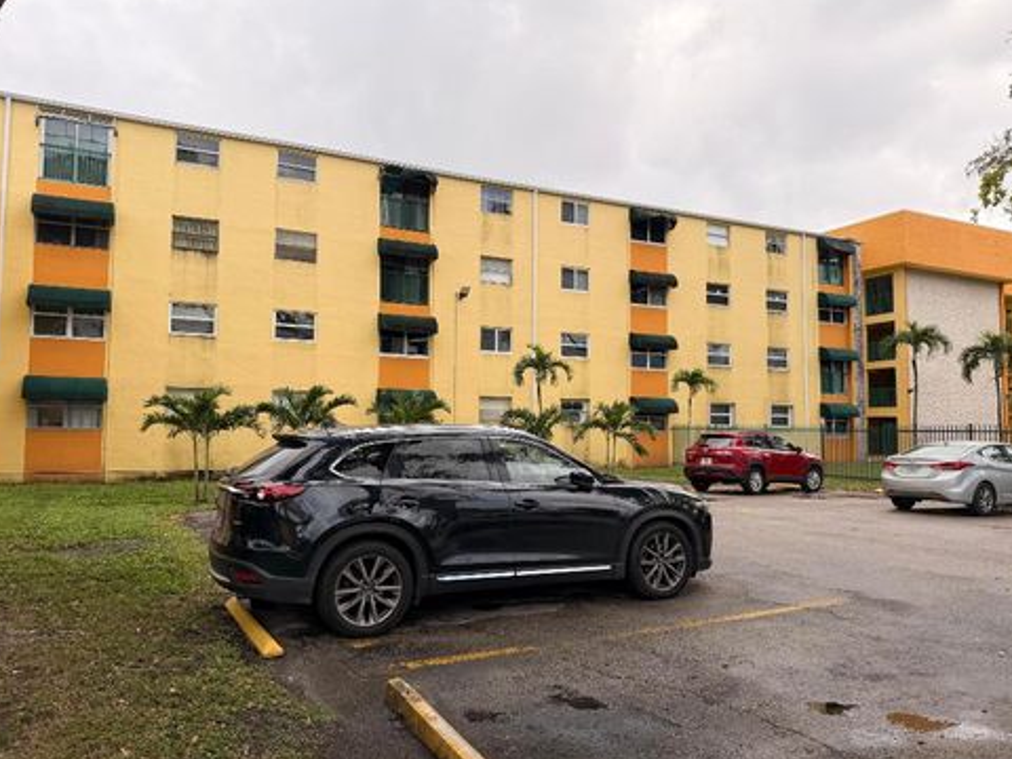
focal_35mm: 25
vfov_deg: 54.9
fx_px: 731
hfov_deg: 69.4
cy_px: 385
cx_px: 493
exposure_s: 1/1689
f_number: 1.78
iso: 80
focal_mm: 6.76
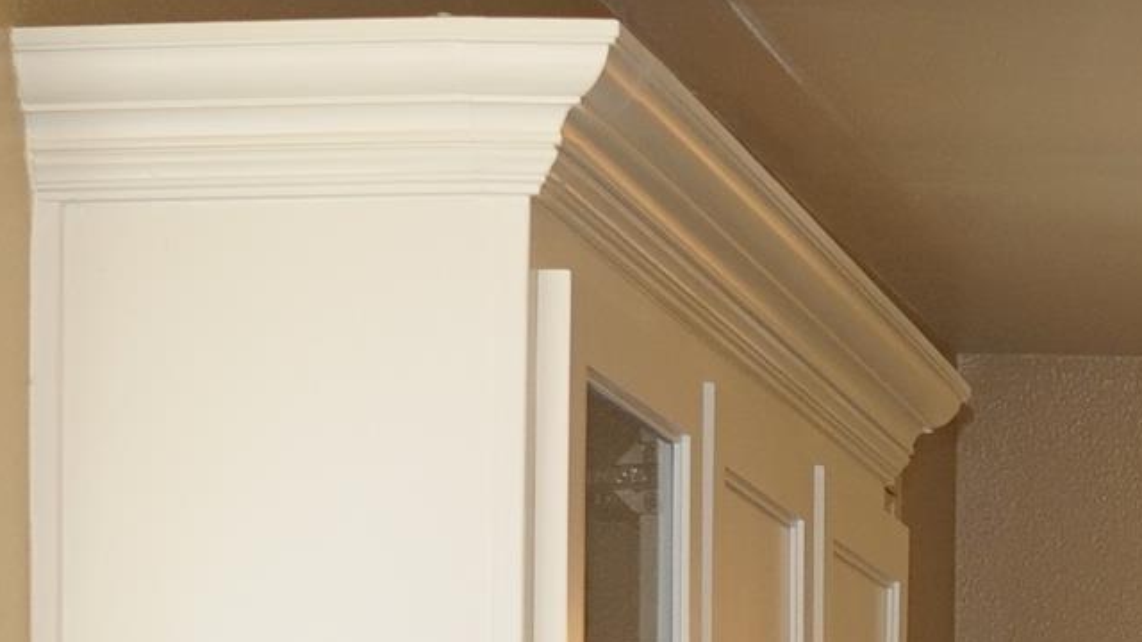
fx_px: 5693
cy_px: 1535
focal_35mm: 188
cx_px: 2065
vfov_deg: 6.2
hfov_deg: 10.7
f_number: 4
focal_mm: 28
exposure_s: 1/160
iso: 400
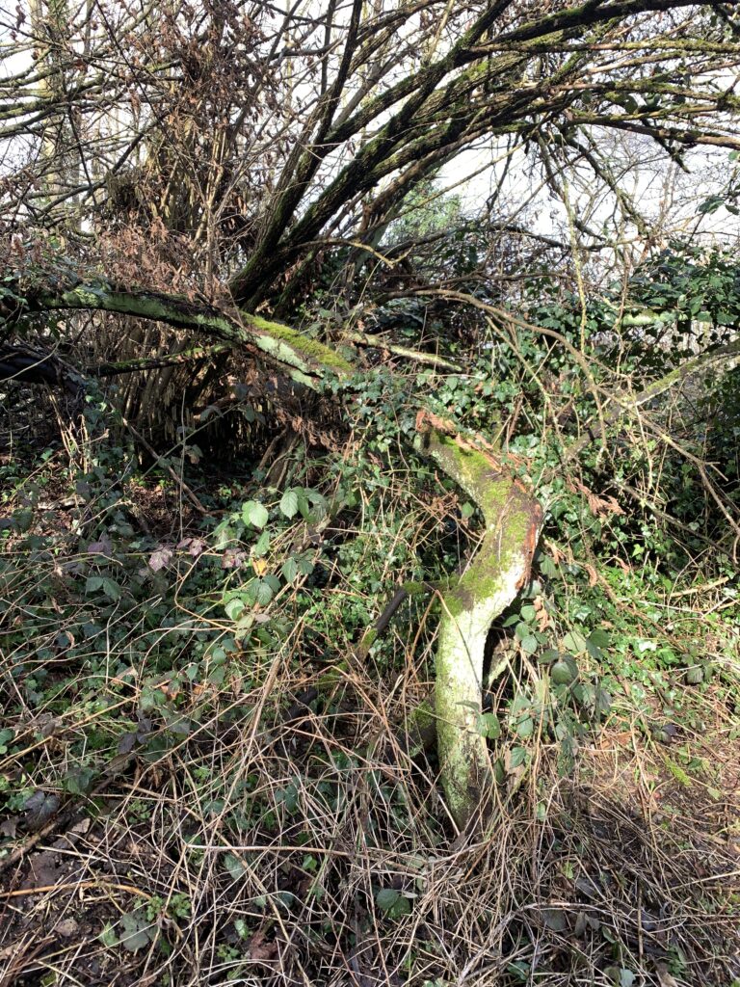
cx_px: 370
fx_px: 741
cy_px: 494
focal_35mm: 26
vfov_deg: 67.3
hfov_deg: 53.1
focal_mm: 4.25
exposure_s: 1/203
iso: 25
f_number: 1.8
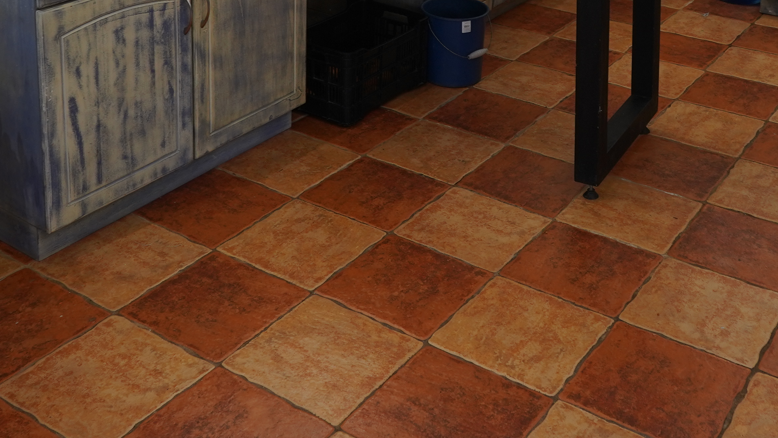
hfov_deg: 42.8
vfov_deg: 22.1
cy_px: -146
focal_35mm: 48
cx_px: 453
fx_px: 990
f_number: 6.3
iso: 400
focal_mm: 18
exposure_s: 1/15
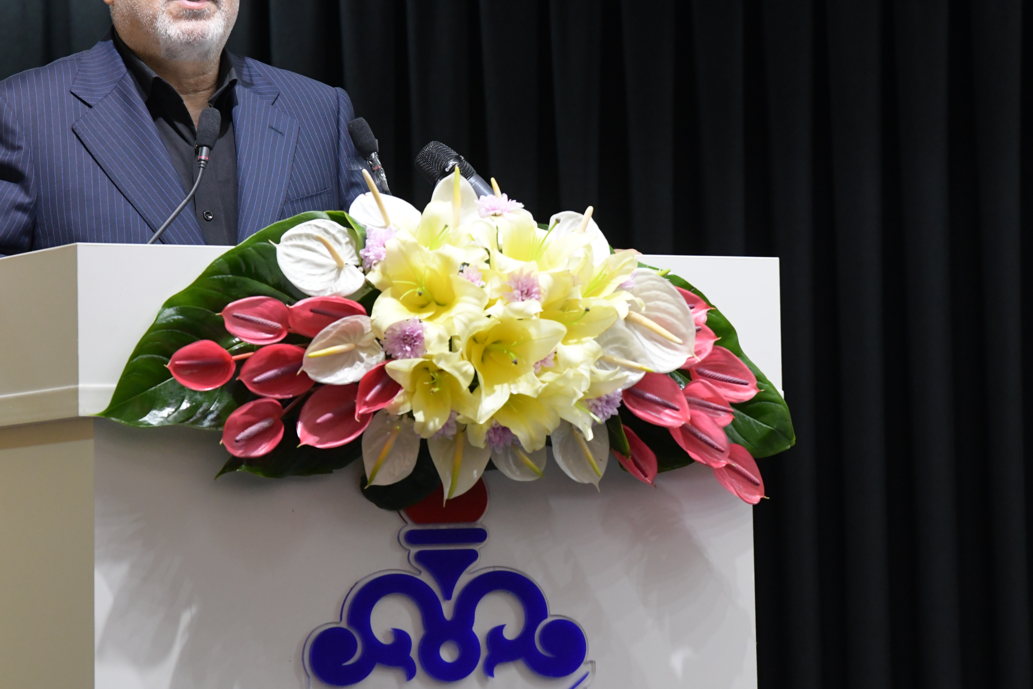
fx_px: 5681
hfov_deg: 10.4
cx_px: 483
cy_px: 299
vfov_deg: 6.9
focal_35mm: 198
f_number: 6.3
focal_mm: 120
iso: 2500
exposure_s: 1/125
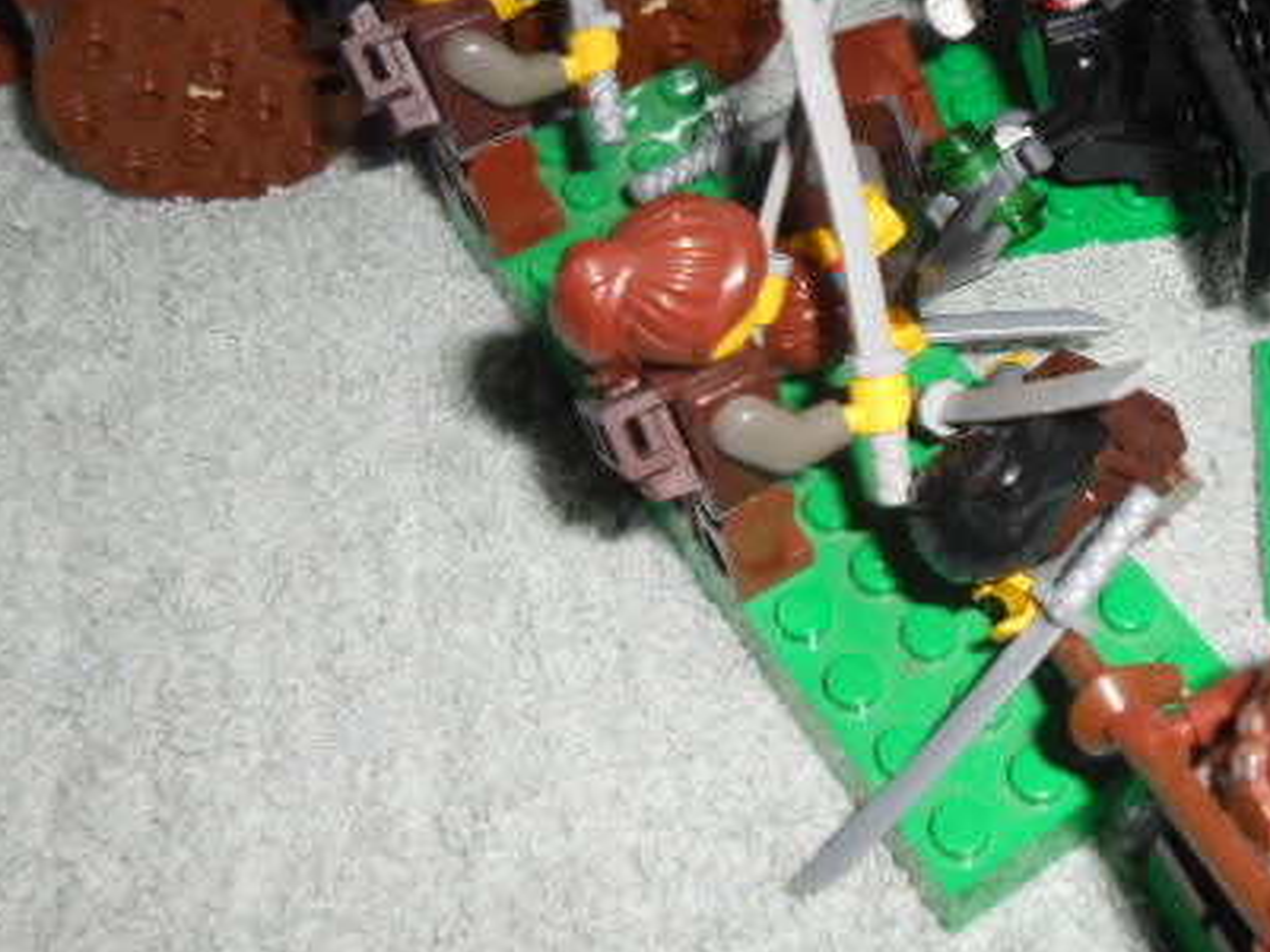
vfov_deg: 29.9
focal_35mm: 48
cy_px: 273
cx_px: 997
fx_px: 1761
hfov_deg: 38.3
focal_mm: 5.3
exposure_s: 1/25
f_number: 11.9
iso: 200
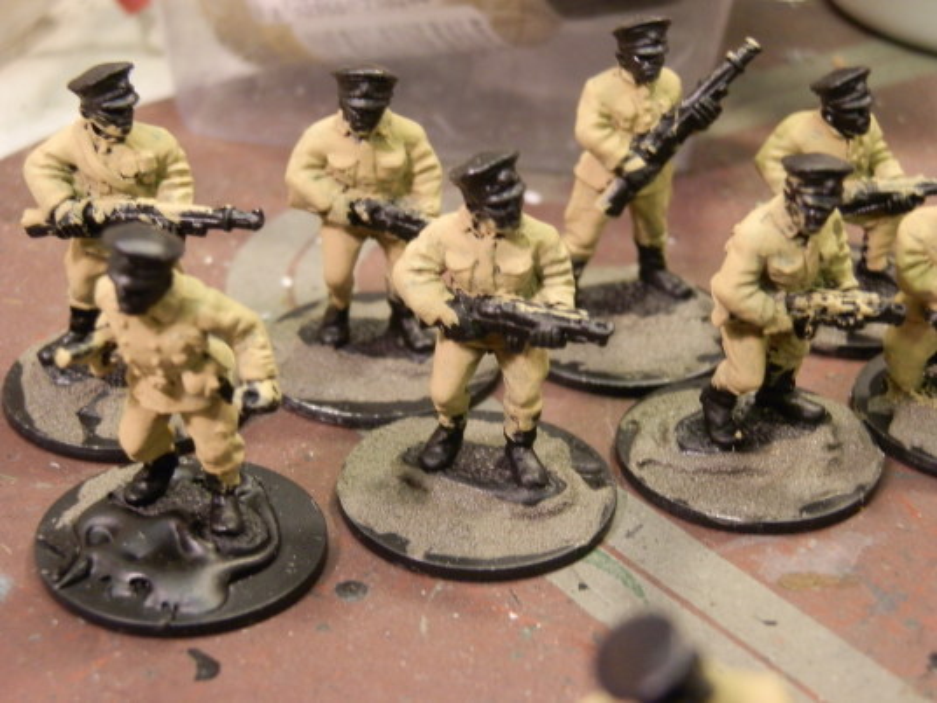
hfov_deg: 31.7
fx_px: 1651
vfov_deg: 24.0
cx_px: 468
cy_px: 352
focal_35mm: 61
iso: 320
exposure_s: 1/8
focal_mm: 10.99
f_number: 3.7
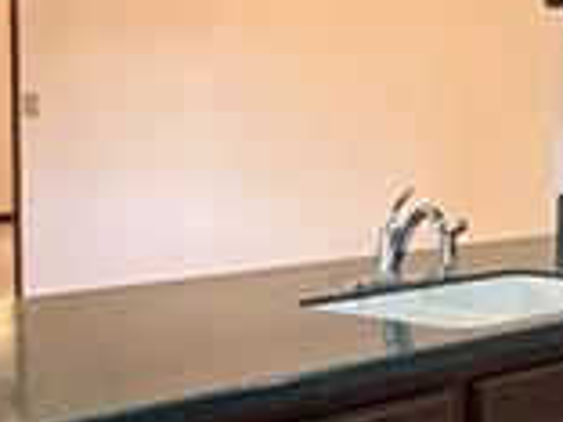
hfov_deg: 20.5
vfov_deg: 16.0
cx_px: 588
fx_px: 1496
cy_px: 256
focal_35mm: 92
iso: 160
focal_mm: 2.22
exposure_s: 1/60
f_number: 2.2
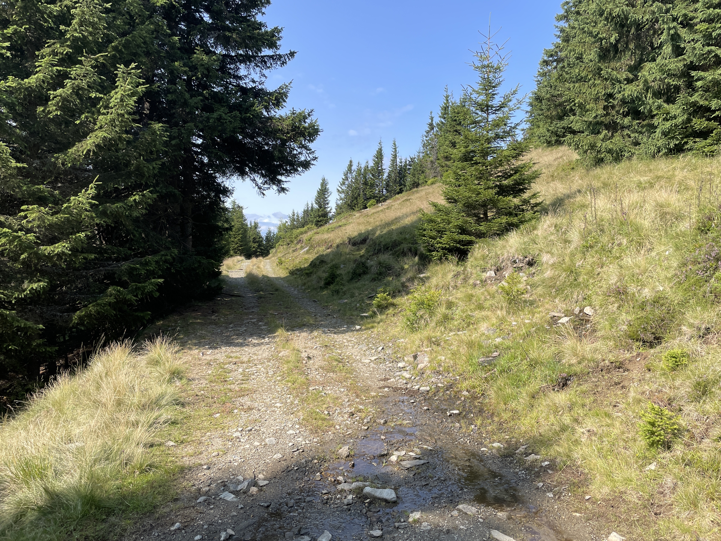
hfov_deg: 67.3
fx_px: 542
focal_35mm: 26
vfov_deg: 53.1
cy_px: 270
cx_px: 360
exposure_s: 1/1742
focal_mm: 4.2
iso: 32
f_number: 1.6
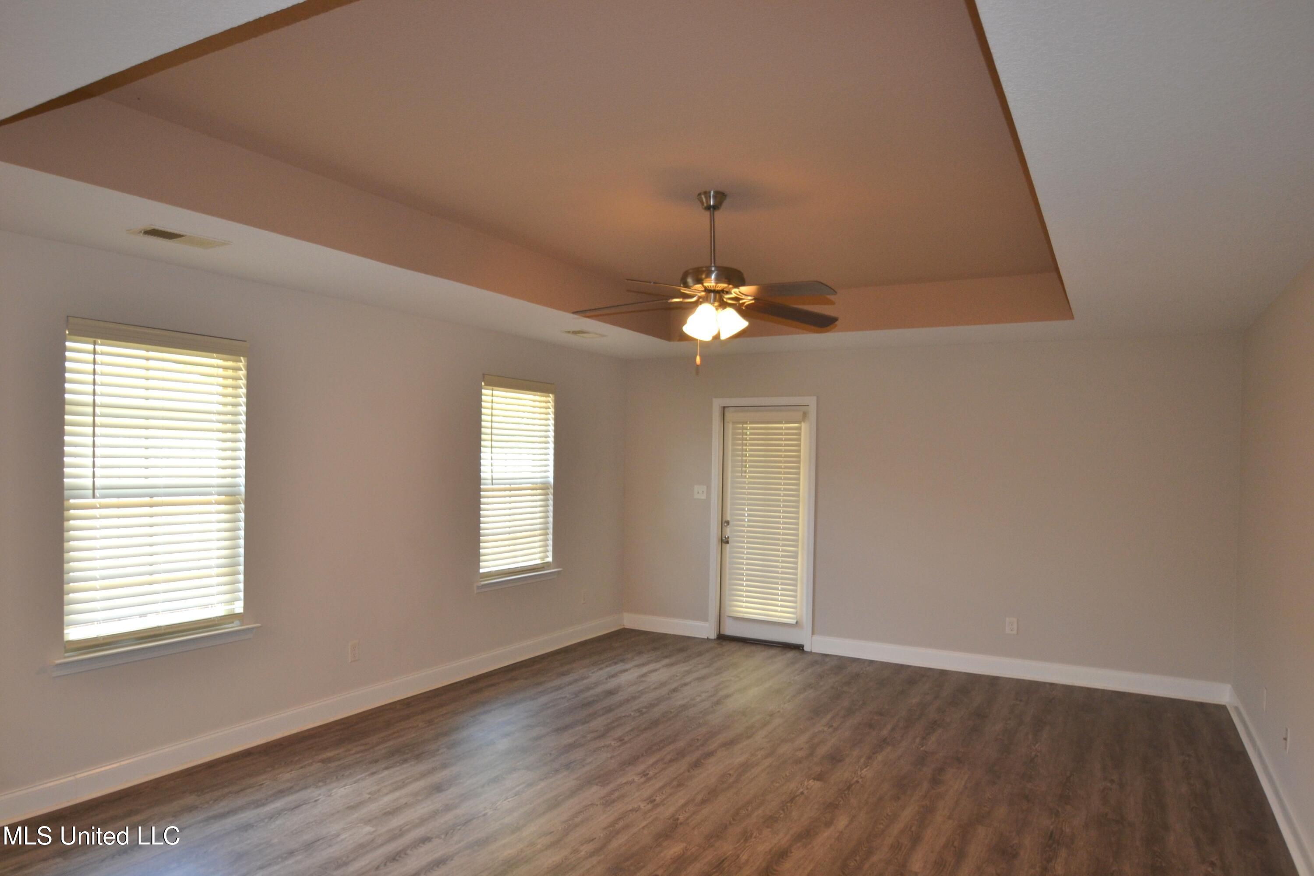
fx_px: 821
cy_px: 438
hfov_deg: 77.3
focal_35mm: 22
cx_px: 657
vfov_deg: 56.1
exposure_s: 1/60
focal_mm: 15
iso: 450
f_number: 4
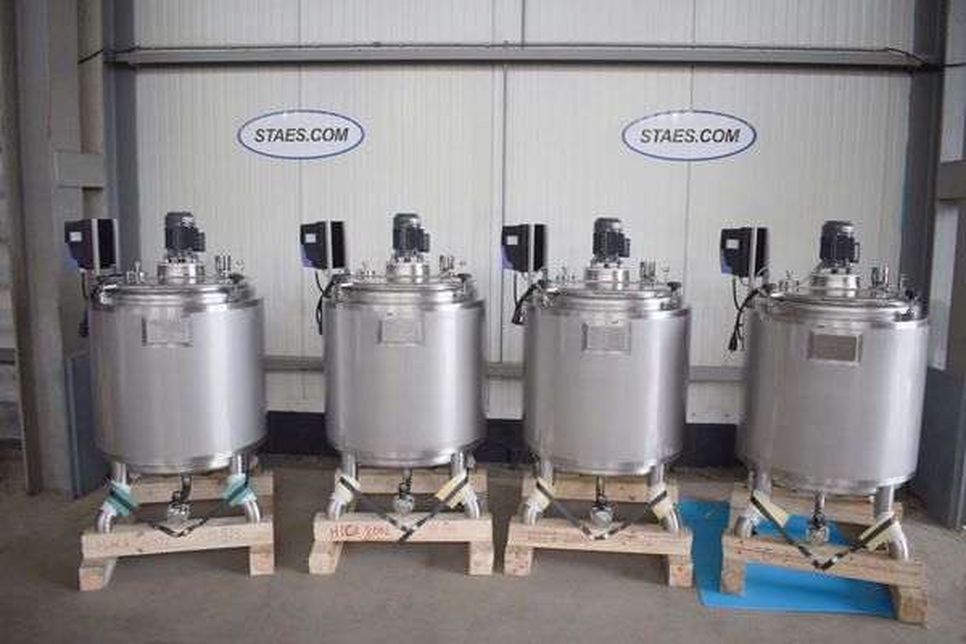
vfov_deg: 47.9
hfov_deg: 67.4
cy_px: 322
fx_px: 724
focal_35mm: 27
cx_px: 483
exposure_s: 1/60
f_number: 4
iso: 560
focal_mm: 18
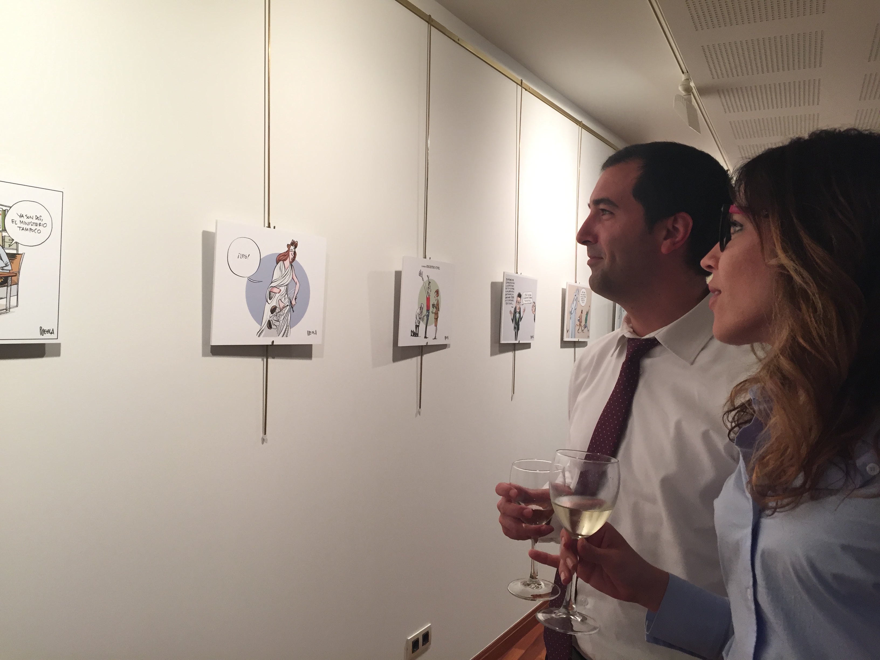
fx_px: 737
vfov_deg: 48.2
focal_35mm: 29
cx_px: 440
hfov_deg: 61.7
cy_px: 330
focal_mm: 4.15
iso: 50
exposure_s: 1/33
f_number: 2.2
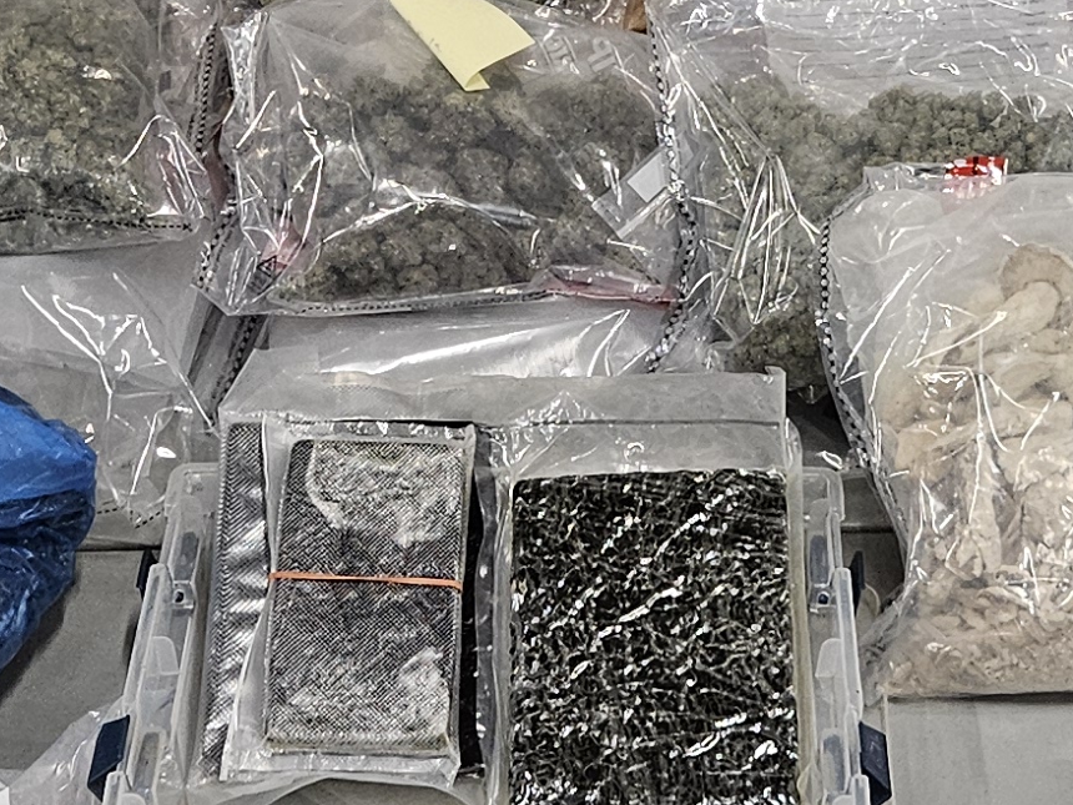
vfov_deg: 13.6
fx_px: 3317
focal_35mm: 107
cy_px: 5
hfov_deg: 18.3
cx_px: 695
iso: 250
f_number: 1.8
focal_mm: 5.4
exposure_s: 1/120
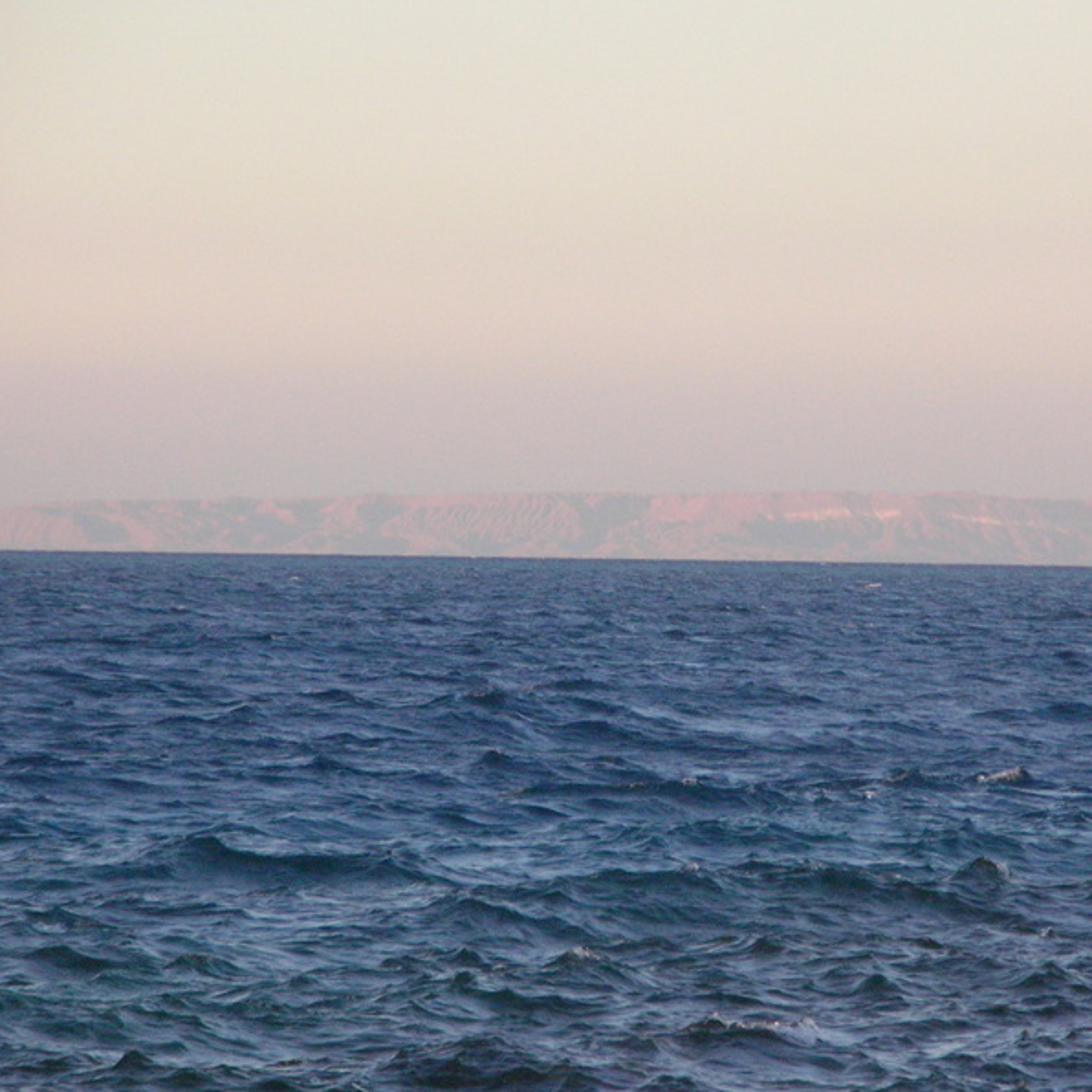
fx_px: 12813
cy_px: 547
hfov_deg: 4.9
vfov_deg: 4.9
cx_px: 661
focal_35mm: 359
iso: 200
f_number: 4.4
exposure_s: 1/313
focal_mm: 50
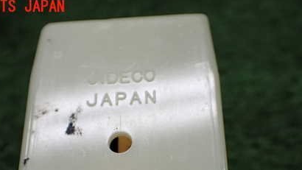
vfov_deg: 22.7
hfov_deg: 40.6
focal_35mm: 51
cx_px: 152
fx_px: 409
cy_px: 163
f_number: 2.4
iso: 200
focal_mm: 5.79
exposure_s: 1/125
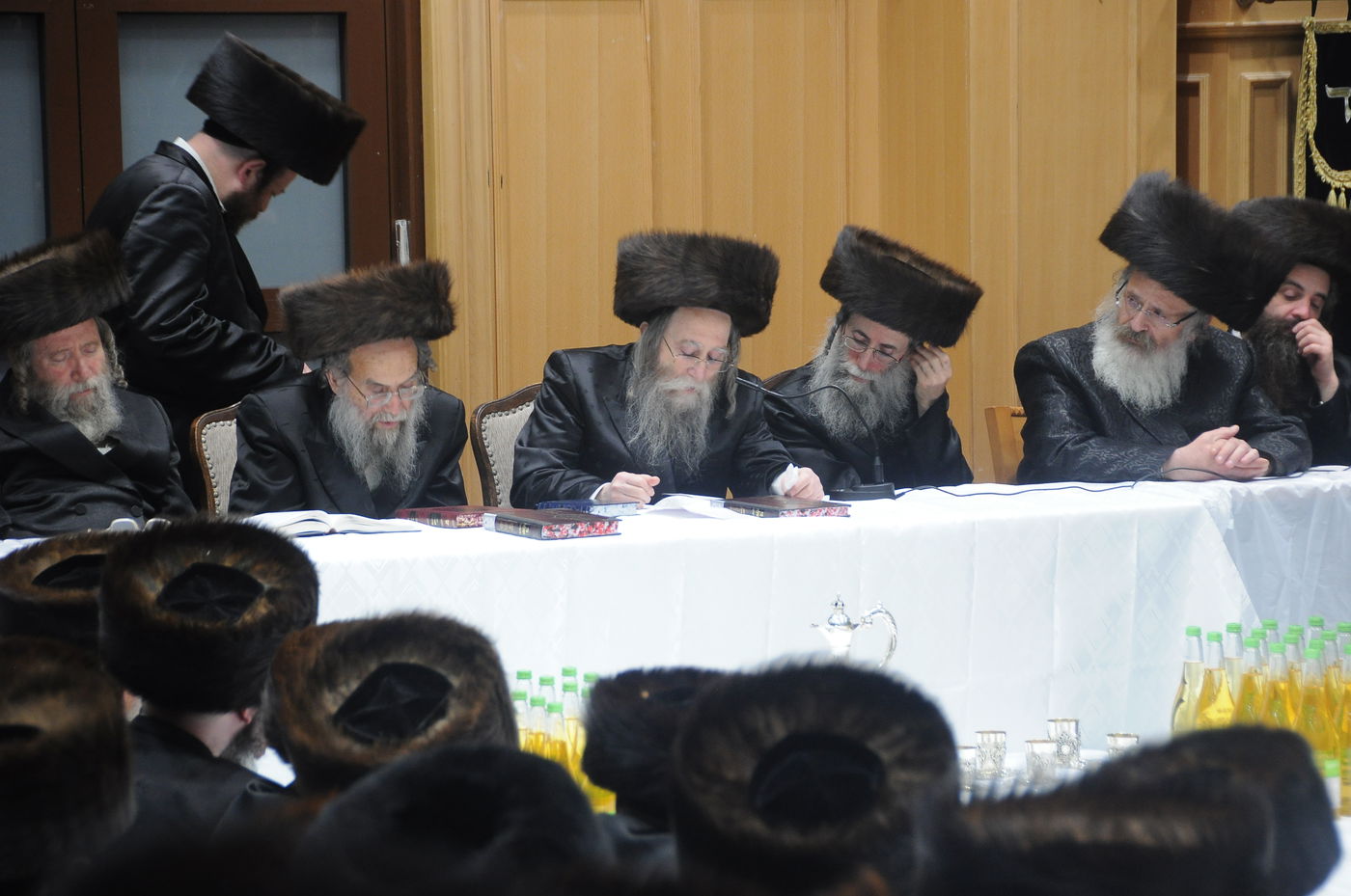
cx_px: 676
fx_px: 5340
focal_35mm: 142
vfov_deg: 9.6
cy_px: 448
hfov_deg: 14.4
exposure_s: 1/30
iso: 800
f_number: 5.3
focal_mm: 95
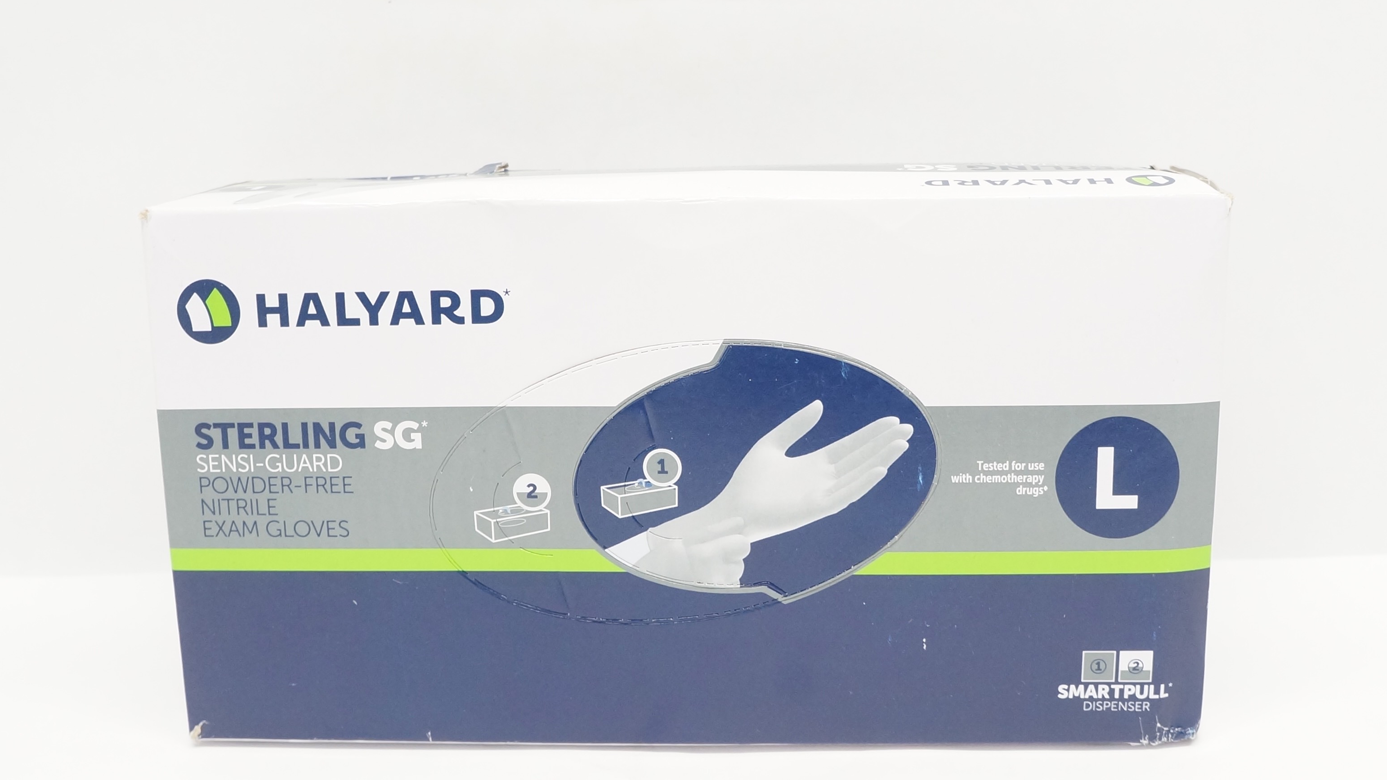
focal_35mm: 45
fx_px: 1655
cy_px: 453
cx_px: 715
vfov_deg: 26.5
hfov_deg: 45.5
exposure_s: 1/60
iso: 800
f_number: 5.6
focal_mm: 18
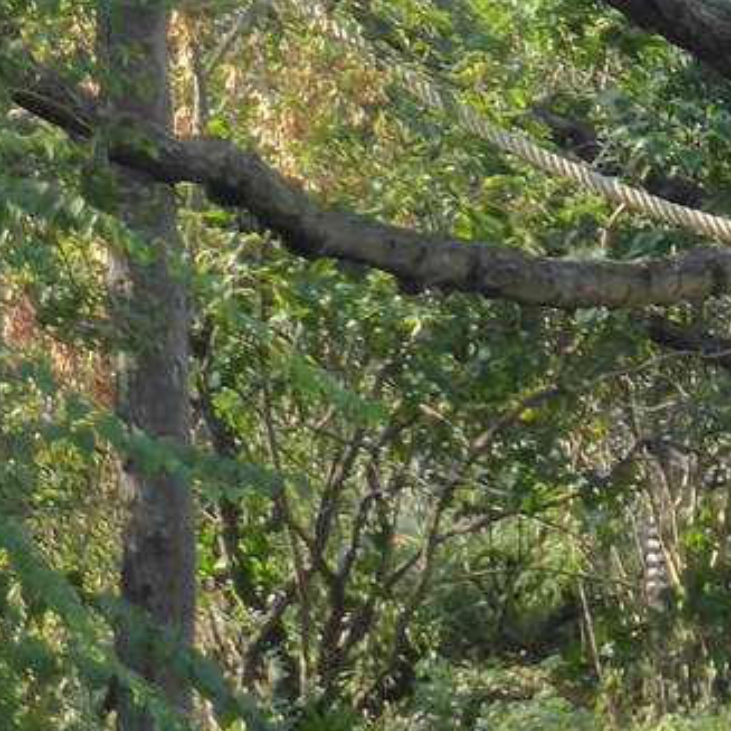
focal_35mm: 264
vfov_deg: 6.6
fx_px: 6307
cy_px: 194
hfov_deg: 6.5
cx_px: 1310
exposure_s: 1/250
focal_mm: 10.3
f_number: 4.7
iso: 200
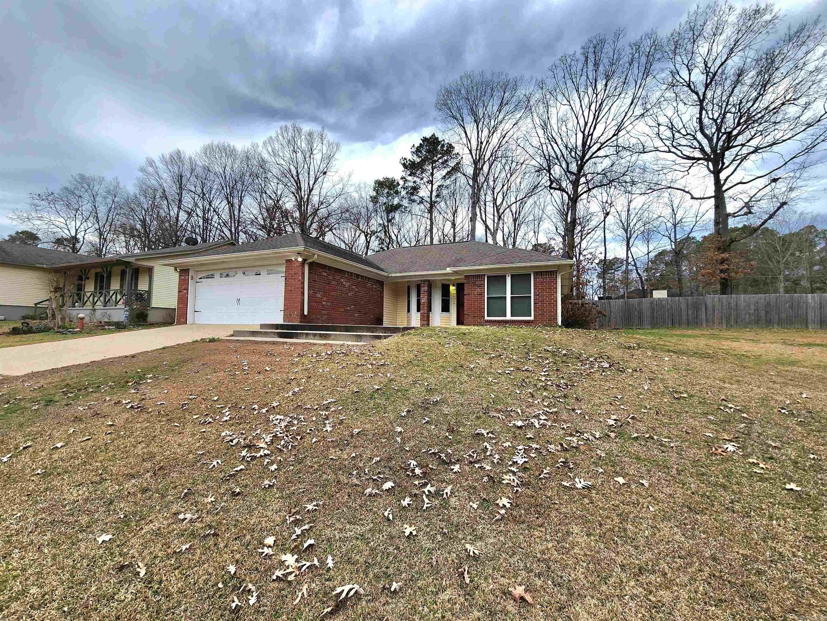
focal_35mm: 13
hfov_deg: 106.2
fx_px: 311
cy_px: 310
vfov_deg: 89.9
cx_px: 414
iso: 50
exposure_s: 1/370
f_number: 2.2
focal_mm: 2.2
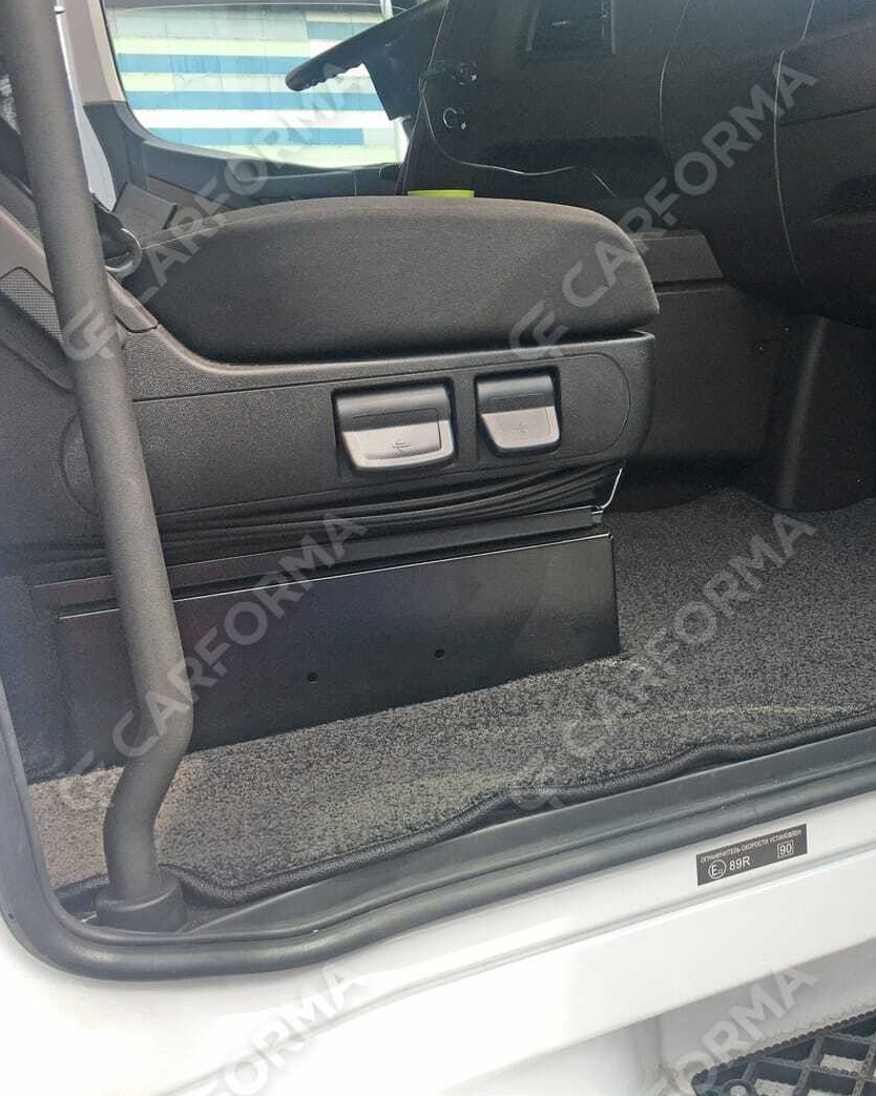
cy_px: 547
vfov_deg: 47.9
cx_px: 726
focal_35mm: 38
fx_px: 1232
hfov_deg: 37.5
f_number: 2.2
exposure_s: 1/283
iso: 25
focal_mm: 4.15
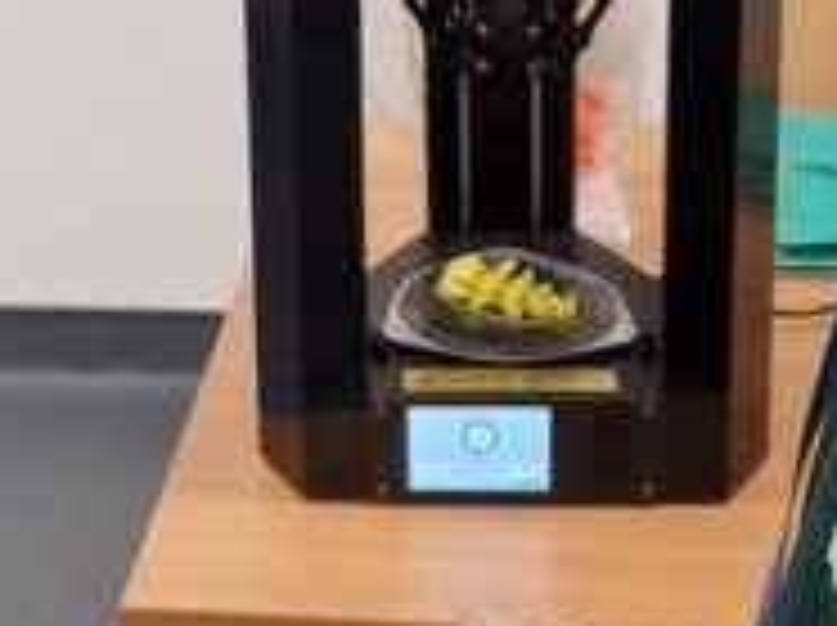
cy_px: -117
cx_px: 270
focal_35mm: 95
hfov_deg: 20.6
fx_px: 2294
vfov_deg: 15.0
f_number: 1.8
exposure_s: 1/180
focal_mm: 5.4
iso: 50
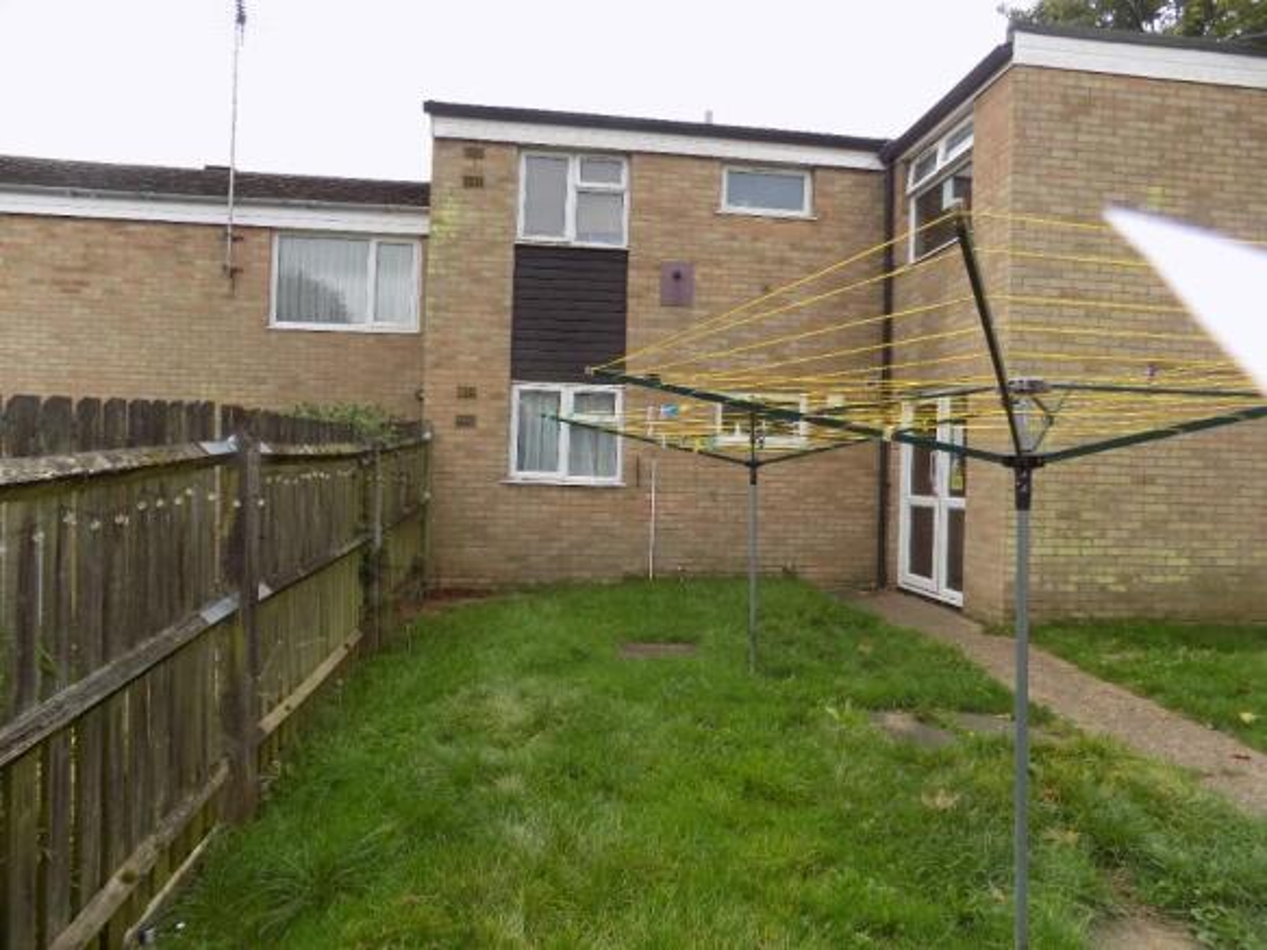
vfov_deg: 58.9
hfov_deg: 73.9
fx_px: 842
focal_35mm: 23
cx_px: 634
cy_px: 475
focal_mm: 4
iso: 80
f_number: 3.1
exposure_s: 1/320
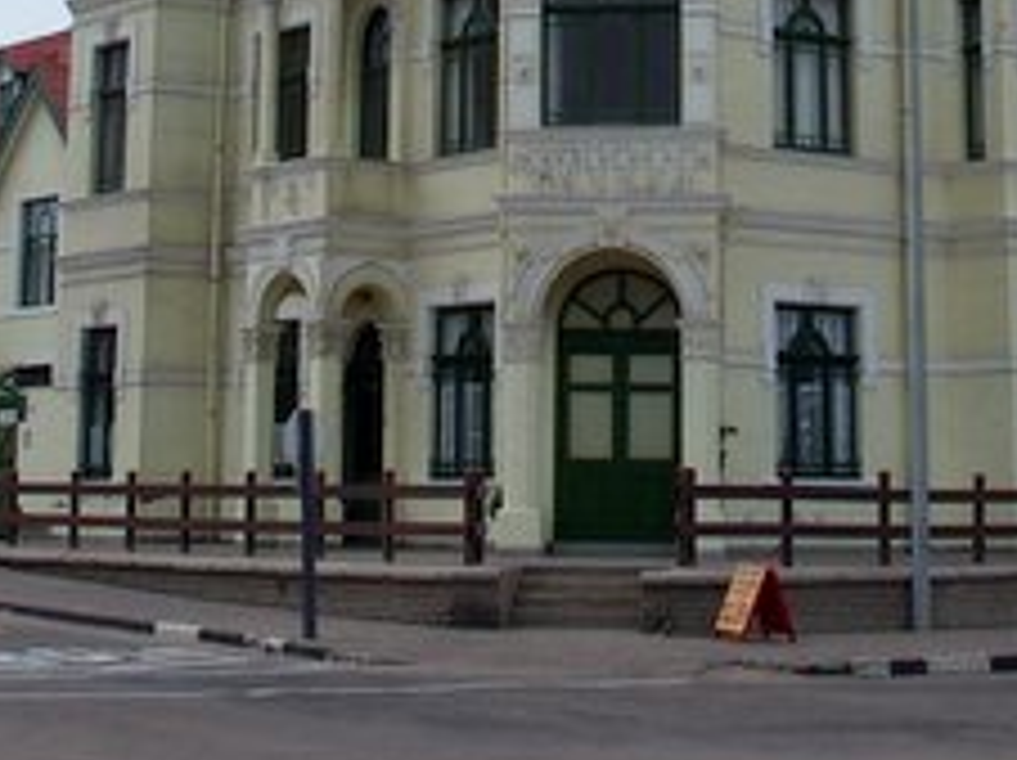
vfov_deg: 21.0
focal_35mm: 68
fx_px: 1996
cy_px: 49
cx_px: 850
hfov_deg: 27.9
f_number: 5
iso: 100
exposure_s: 1/800
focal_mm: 6.7
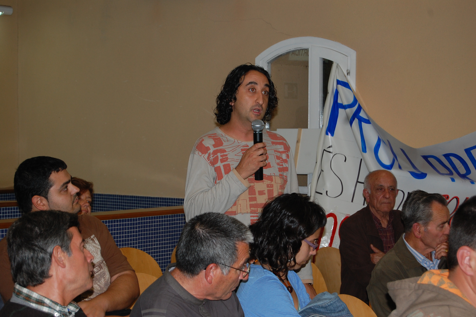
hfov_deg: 24.6
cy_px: 158
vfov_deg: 16.5
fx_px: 1090
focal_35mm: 82
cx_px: 238
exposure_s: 1/60
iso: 400
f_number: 5.6
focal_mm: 55
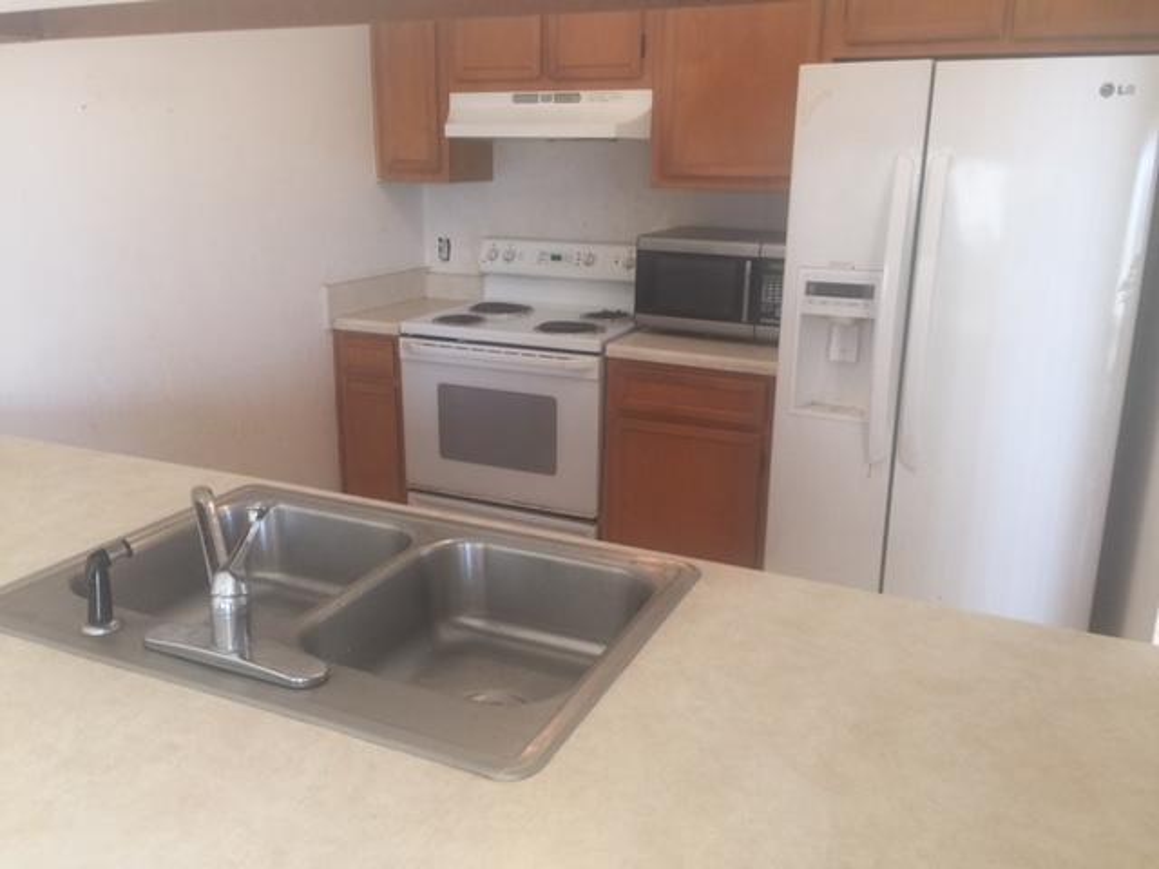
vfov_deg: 48.2
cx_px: 580
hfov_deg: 61.7
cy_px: 434
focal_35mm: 29
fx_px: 971
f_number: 2.2
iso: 32
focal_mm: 4.15
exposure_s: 1/15
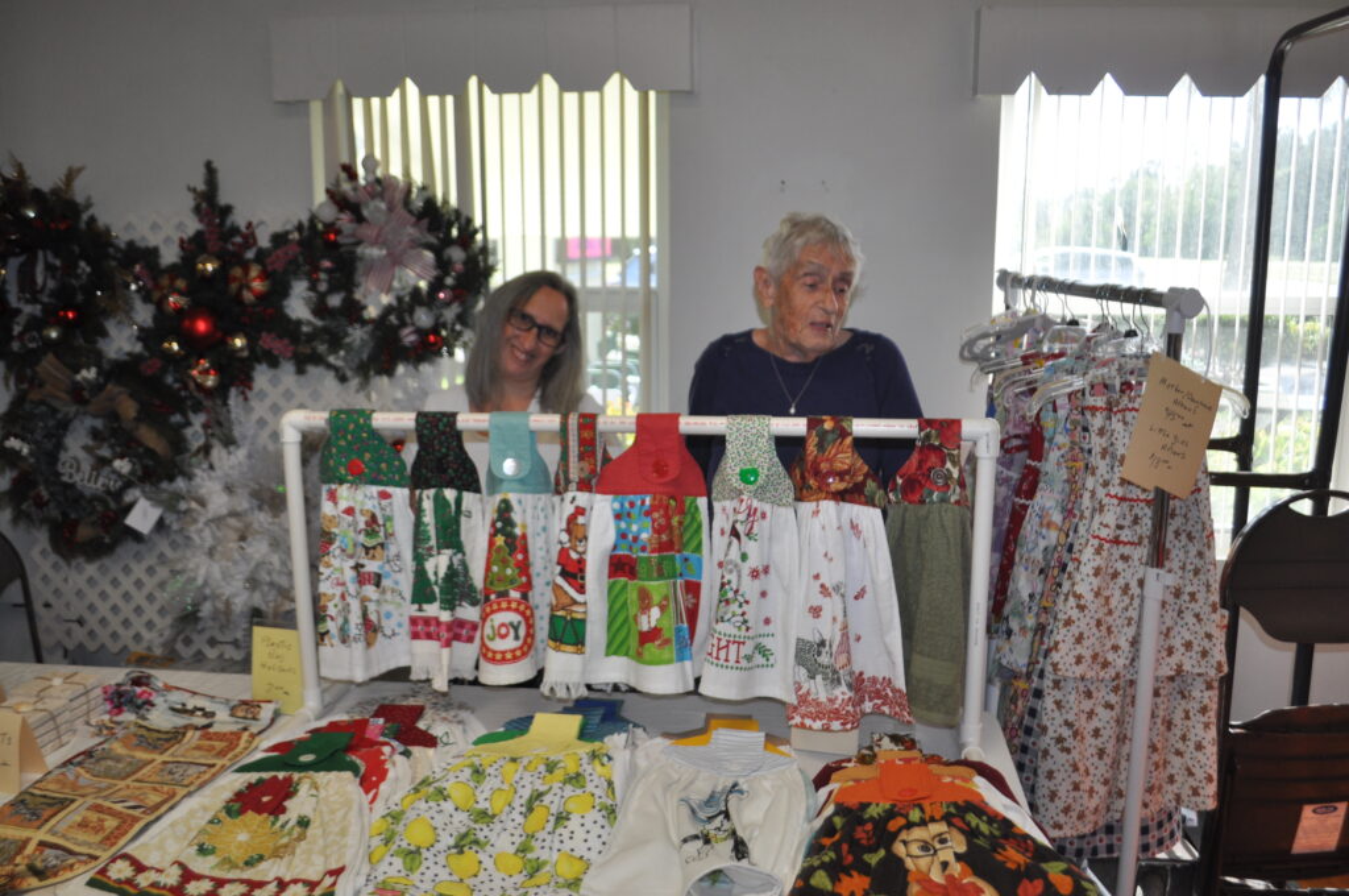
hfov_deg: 62.0
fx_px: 1123
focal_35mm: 30
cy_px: 448
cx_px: 674
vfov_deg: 43.5
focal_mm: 20
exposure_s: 1/160
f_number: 3.8
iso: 400
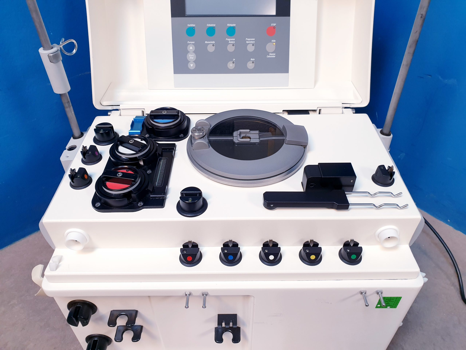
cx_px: 233
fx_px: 350
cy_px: 175
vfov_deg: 53.1
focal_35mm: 26
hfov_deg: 67.3
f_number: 2.4
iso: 160
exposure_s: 1/50
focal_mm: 4.3
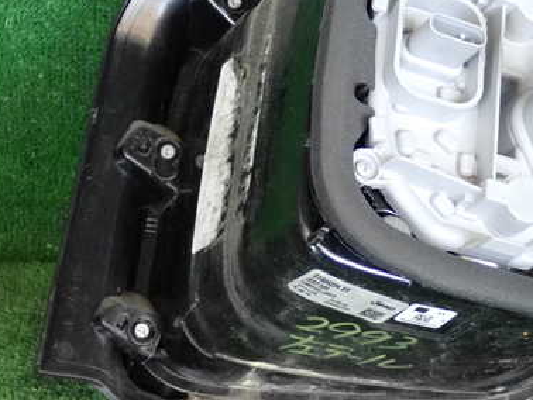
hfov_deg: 21.2
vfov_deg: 16.1
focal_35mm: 92
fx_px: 1417
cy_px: 142
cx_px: 358
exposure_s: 1/125
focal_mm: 10.35
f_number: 3.5
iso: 1600
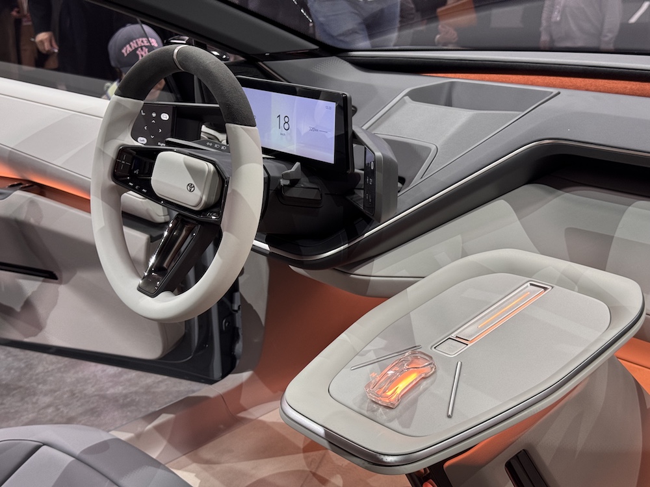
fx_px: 901
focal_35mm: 48
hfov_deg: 39.7
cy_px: 244
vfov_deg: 30.3
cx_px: 325
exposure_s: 1/100
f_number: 1.78
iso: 80
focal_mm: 6.76
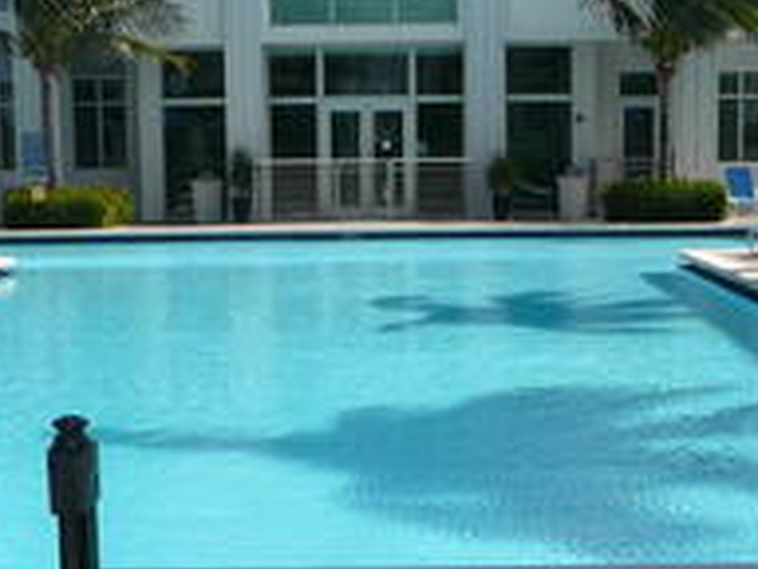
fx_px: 1599
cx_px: 355
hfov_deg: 26.7
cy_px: 403
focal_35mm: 73
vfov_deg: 20.1
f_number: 5
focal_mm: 5.2
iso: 80
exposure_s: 1/640
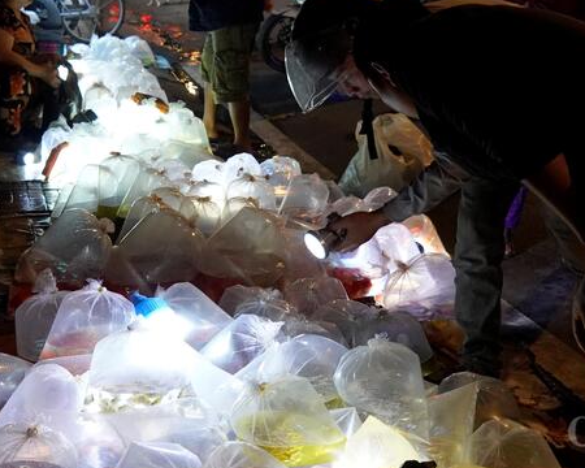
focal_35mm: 70
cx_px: 264
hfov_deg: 27.1
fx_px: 1212
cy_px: 127
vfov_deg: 21.7
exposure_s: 1/160
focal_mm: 28
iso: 5000
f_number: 4
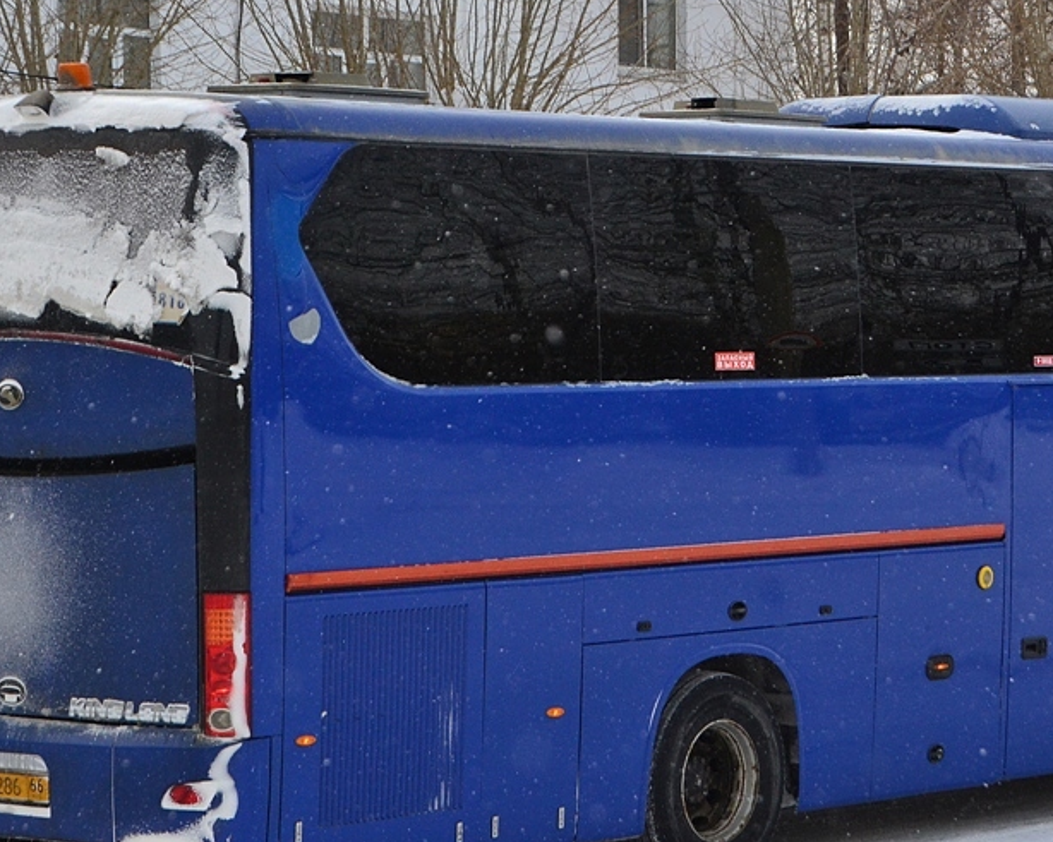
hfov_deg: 13.5
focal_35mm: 143
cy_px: 441
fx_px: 4456
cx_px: 707
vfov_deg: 10.8
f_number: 11
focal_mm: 52
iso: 800
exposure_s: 1/500
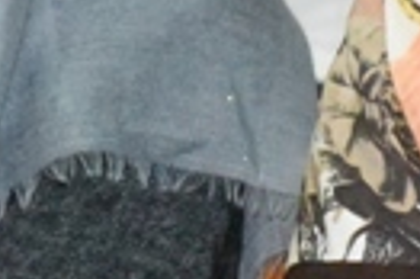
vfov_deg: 2.1
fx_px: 7492
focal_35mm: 643
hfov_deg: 3.2
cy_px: -75
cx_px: -42
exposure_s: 1/250
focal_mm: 82
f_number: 11
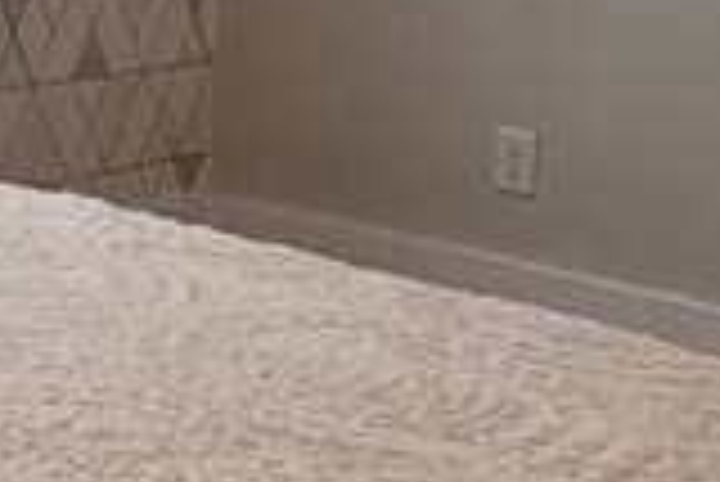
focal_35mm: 93
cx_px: -400
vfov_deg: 14.0
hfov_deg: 18.9
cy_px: -203
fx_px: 1862
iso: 100
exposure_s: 1/120
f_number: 2.2
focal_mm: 2.22
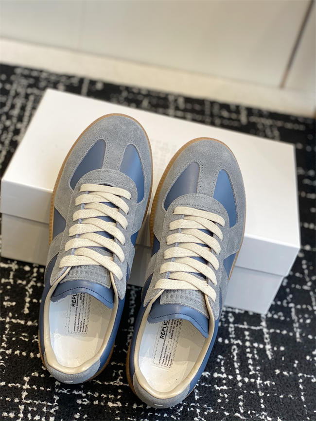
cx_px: 158
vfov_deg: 36.8
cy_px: 210
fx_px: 633
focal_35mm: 52
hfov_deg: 28.0
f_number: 2
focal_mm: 6
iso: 64
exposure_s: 1/122
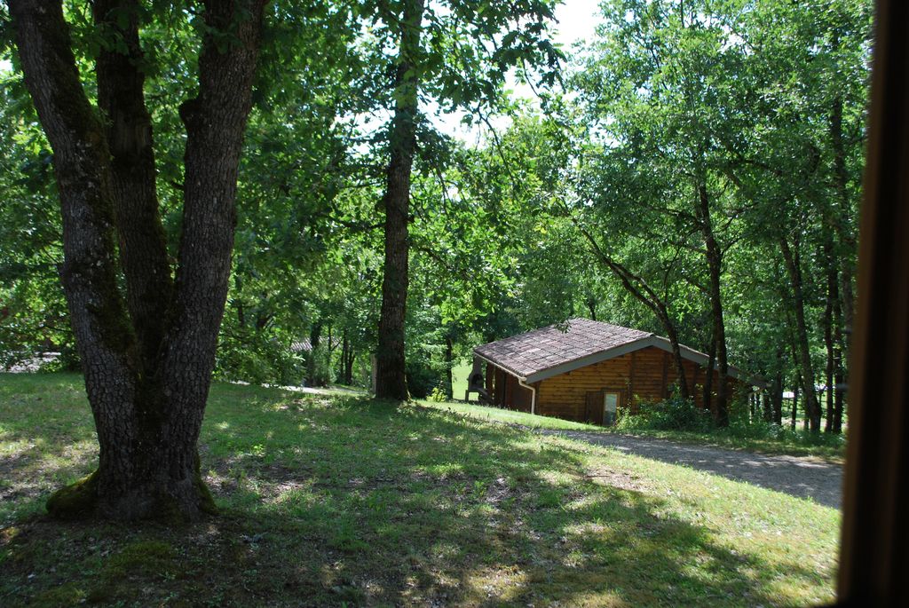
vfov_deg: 34.3
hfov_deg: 49.5
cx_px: 454
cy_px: 304
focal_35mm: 39
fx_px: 986
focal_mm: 26
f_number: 5.6
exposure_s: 1/125
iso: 100
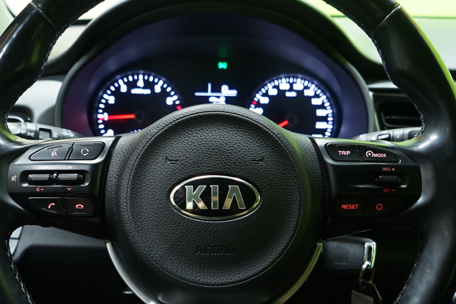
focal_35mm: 46
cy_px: 189
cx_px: 218
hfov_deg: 42.7
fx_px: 583
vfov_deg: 29.1
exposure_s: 1/20
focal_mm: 24
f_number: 4.5
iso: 1250
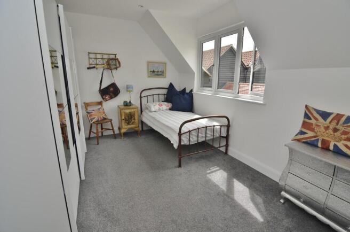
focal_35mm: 16
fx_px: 160
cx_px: 175
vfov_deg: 71.8
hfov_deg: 95.1
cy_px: 116
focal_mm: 11
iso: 160
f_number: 5.6
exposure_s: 1/125
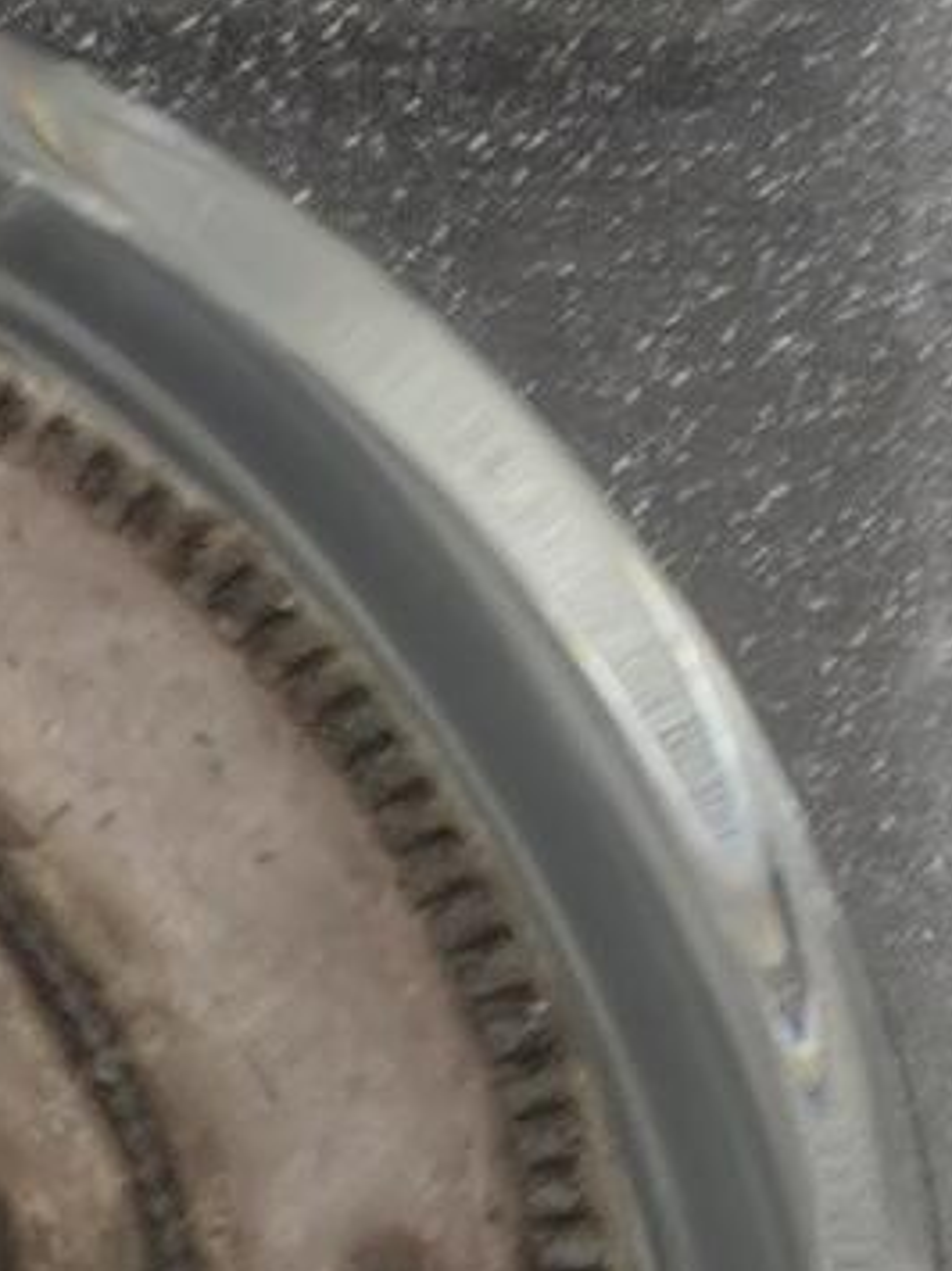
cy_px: 448
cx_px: -641
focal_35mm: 355
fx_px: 13025
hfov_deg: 4.2
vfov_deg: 5.6
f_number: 1.8
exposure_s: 1/100
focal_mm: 5.58
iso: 50
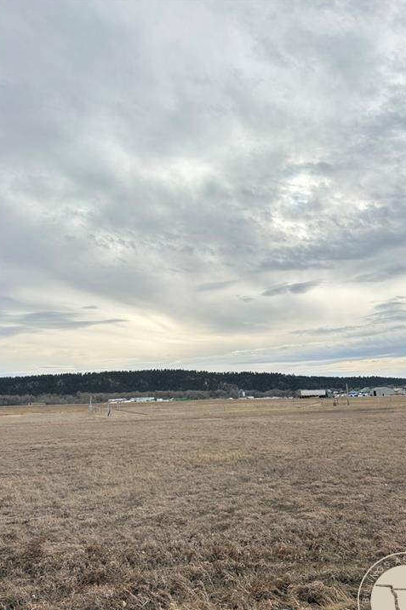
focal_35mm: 29
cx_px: 210
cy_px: 322
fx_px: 491
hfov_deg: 44.9
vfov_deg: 63.6
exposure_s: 1/2075
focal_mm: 5.96
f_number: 1.6
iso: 50
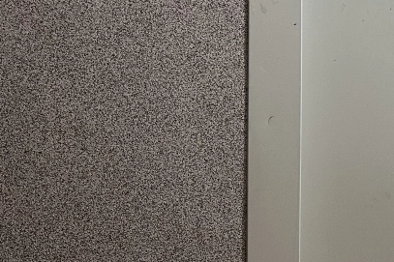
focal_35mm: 77
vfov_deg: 17.4
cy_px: 28
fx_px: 842
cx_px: 588
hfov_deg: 22.0
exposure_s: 1/50
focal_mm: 6.86
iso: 320
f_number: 1.78
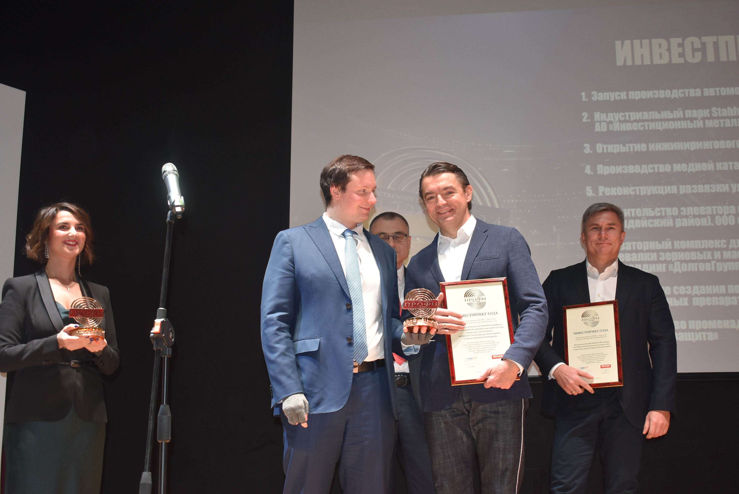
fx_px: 894
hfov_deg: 44.9
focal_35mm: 44
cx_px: 370
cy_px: 247
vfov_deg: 30.9
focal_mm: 29
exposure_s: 1/60
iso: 800
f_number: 4.2
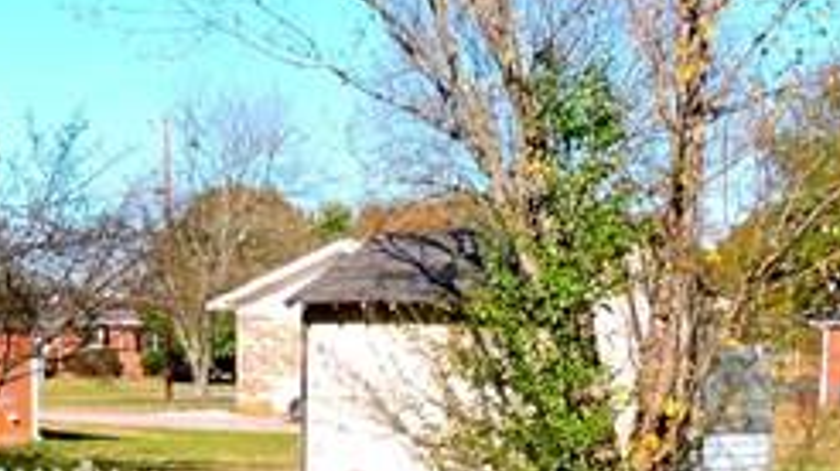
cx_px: 10
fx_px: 2426
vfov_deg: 10.8
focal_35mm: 109
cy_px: 666
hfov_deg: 19.1
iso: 100
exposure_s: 1/640
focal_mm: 4.3
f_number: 3.3
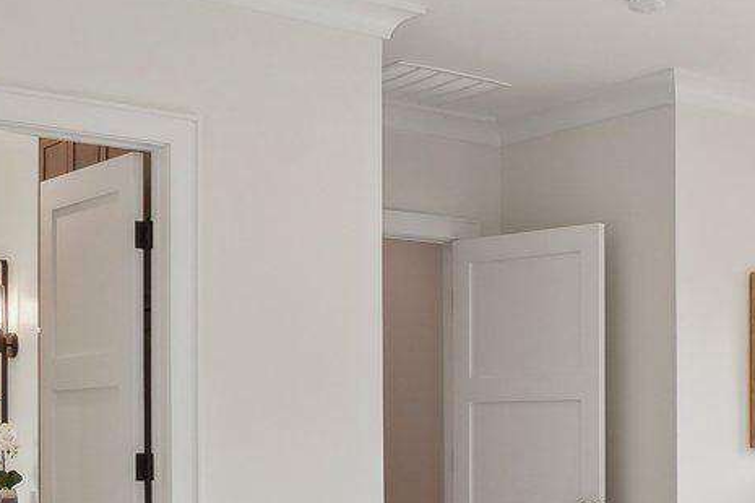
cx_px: 732
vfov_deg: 20.1
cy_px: 473
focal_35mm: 66
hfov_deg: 28.8
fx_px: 1384
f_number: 7.1
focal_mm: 10
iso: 100
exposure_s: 1/25
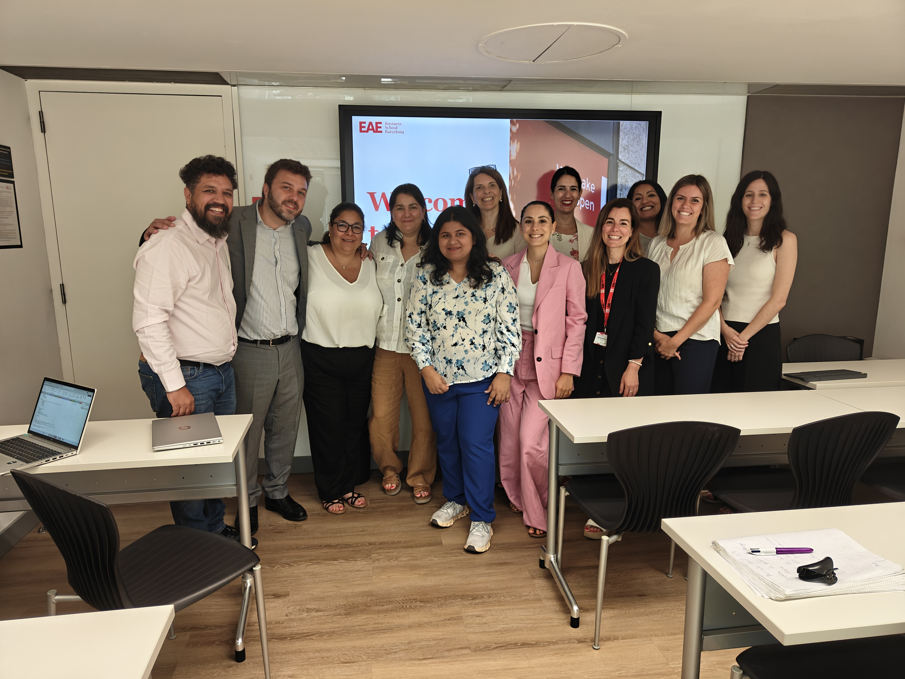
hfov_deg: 71.6
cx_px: 452
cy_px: 340
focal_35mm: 24
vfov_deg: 56.8
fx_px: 627
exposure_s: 1/100
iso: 800
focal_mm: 5.59
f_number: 1.8
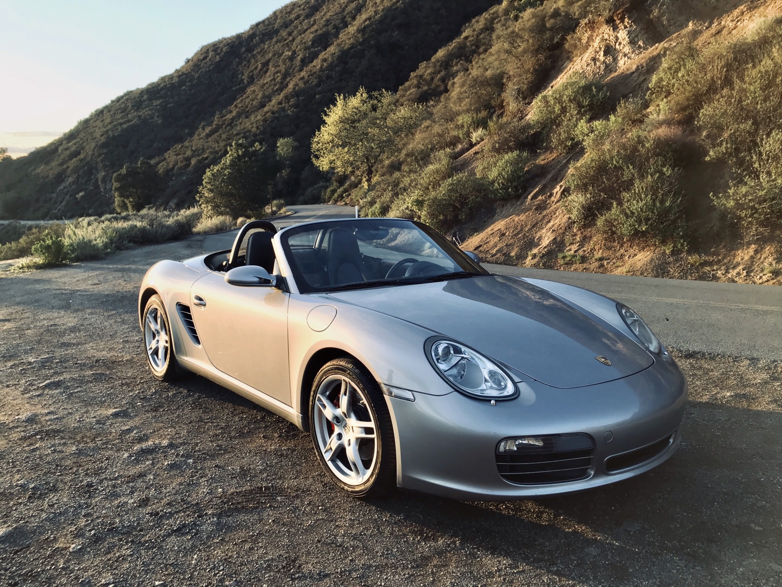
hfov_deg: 63.4
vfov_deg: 49.7
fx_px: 633
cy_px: 294
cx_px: 391
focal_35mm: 28
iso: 20
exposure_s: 1/140
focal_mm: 3.99
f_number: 1.8
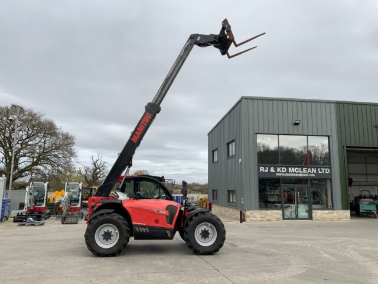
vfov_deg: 48.2
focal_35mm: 29
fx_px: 317
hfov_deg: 61.7
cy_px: 142
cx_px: 189
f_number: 1.8
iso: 16
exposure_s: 1/1121
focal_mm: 3
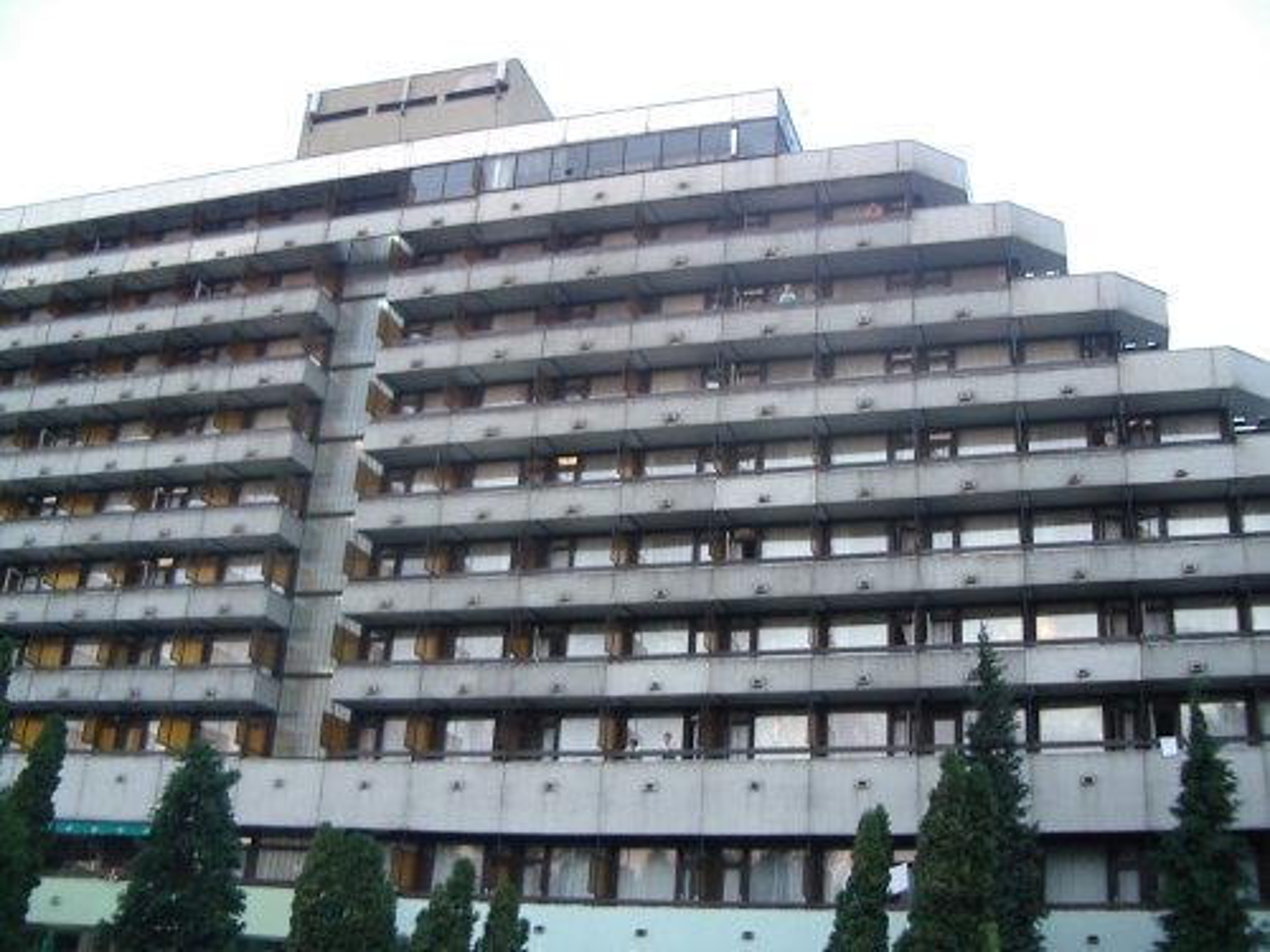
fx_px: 1394
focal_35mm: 38
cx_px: 635
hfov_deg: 49.0
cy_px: 476
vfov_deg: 37.7
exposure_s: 1/60
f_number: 2.6
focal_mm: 5.8
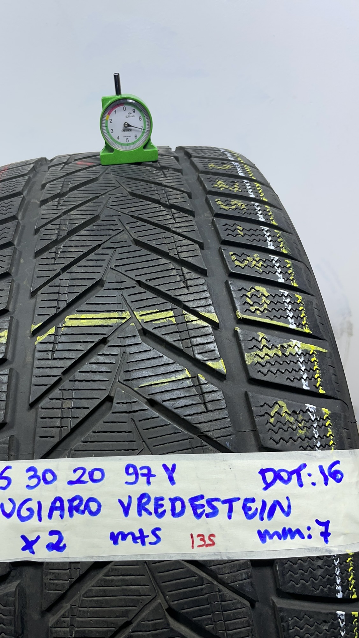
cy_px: 312
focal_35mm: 29
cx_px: 148
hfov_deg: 40.0
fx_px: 491
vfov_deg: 66.1
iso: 32
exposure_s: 1/163
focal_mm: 4.2
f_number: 1.6
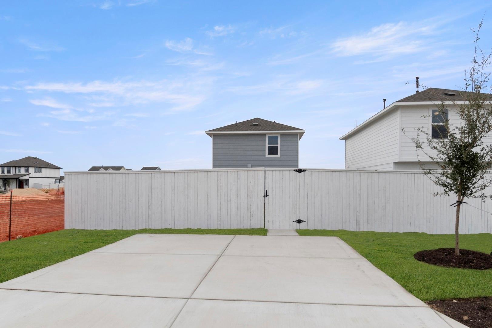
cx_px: 246
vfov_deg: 36.8
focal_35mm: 36
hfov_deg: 53.2
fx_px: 492
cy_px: 164
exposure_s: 1/2500
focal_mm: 24
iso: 400
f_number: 8
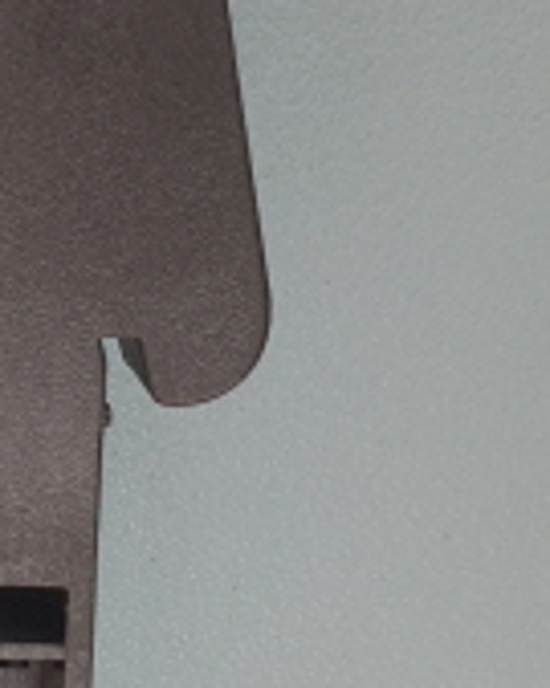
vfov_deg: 16.0
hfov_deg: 12.0
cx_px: -379
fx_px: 2444
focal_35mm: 120
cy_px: 293
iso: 200
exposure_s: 1/60
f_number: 2.4
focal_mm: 4.3
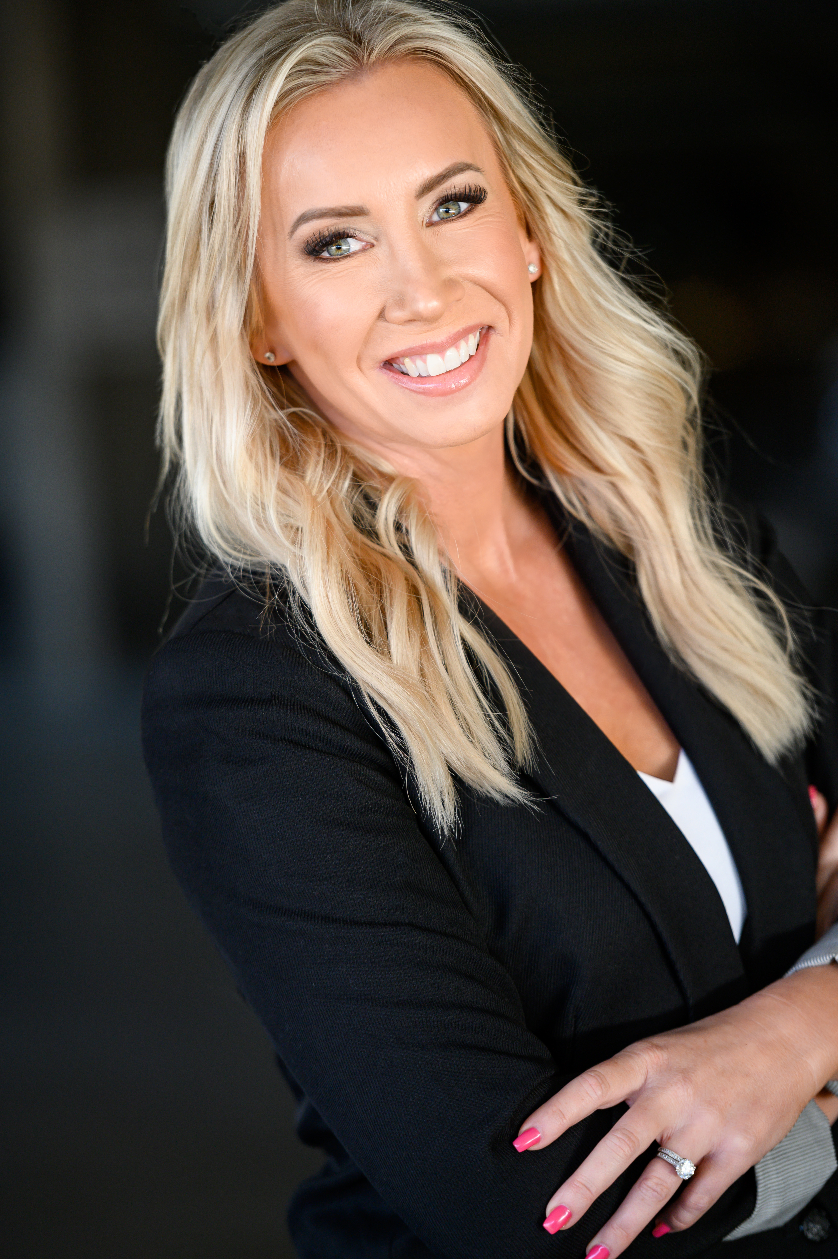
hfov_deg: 7.6
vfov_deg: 11.4
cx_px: 419
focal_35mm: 180
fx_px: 6293
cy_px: 630
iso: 640
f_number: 2.8
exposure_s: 1/250
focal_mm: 180
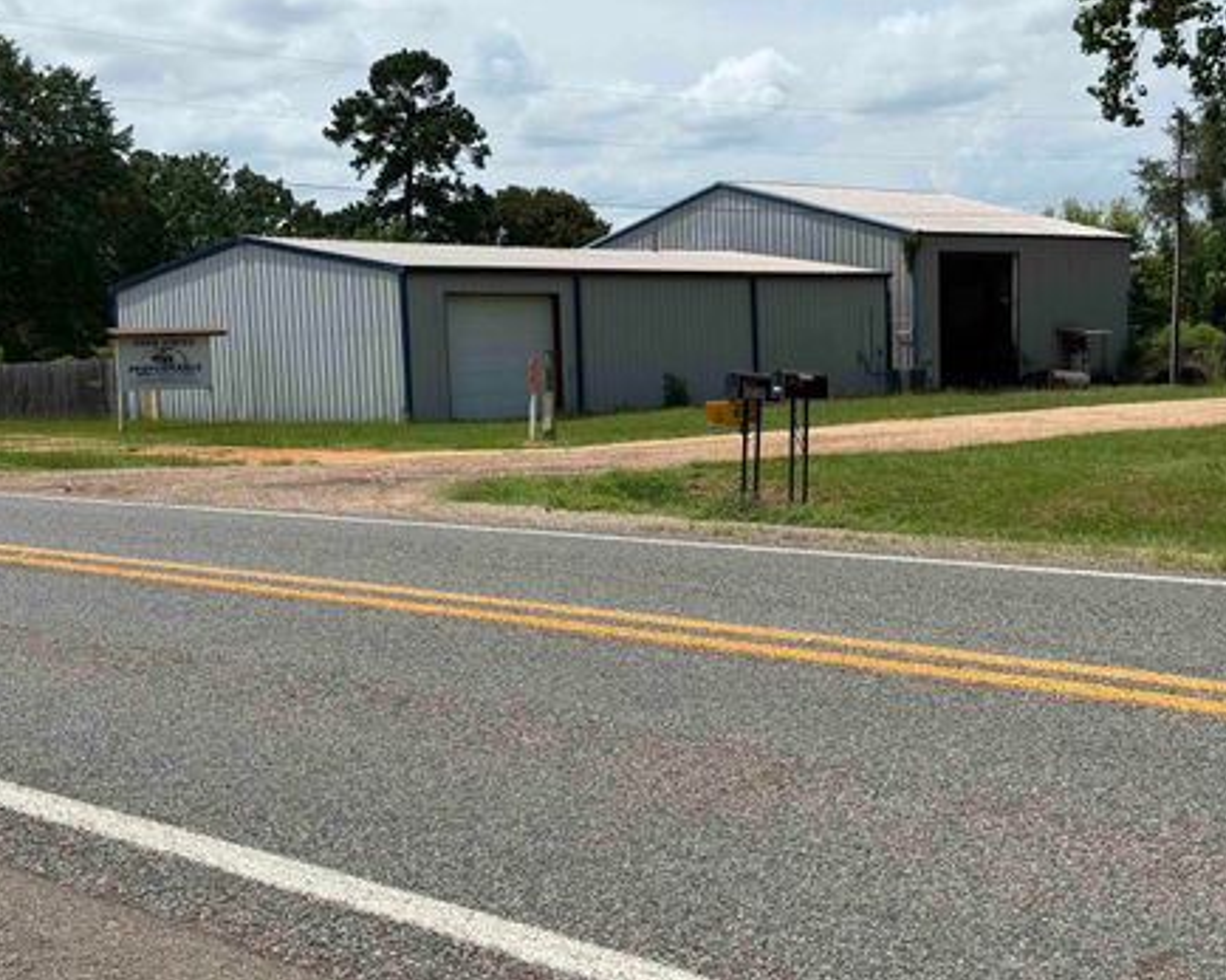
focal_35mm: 54
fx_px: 1959
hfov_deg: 34.7
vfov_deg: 28.1
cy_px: 473
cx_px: 644
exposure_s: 1/7143
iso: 64
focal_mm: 6.76
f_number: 1.78
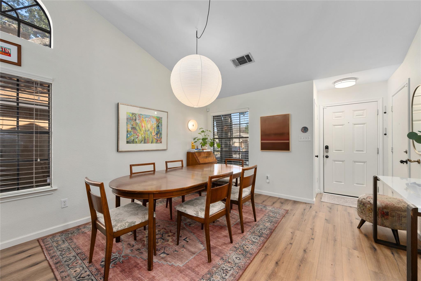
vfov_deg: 81.2
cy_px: 140
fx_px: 164
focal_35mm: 14
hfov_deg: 104.3
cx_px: 210
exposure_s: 1/4
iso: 800
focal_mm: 14
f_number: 8
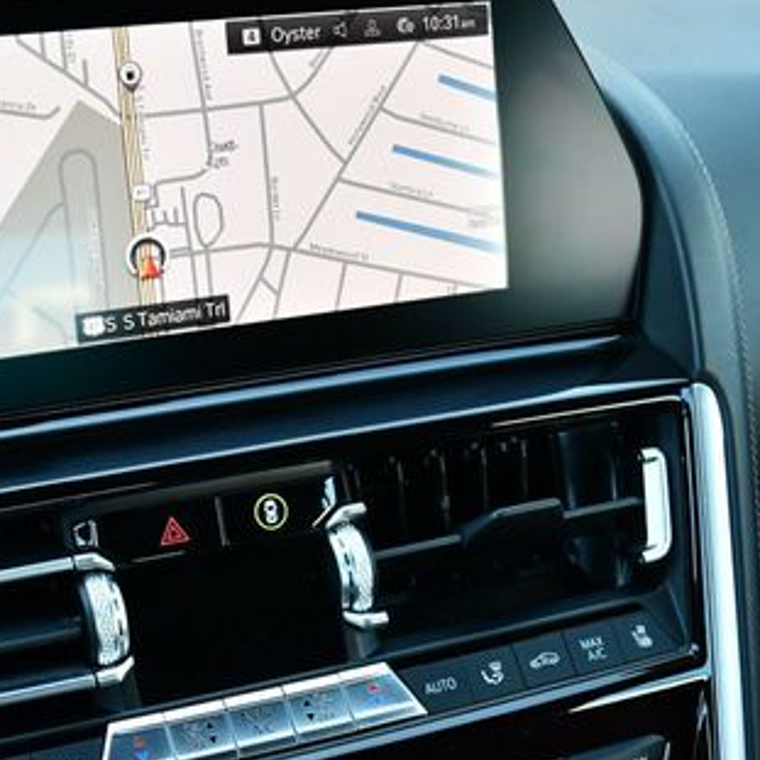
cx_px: 200
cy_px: 472
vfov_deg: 27.2
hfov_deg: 27.0
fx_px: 1565
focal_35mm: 63
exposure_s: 1/250
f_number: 3.5
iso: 720
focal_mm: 18
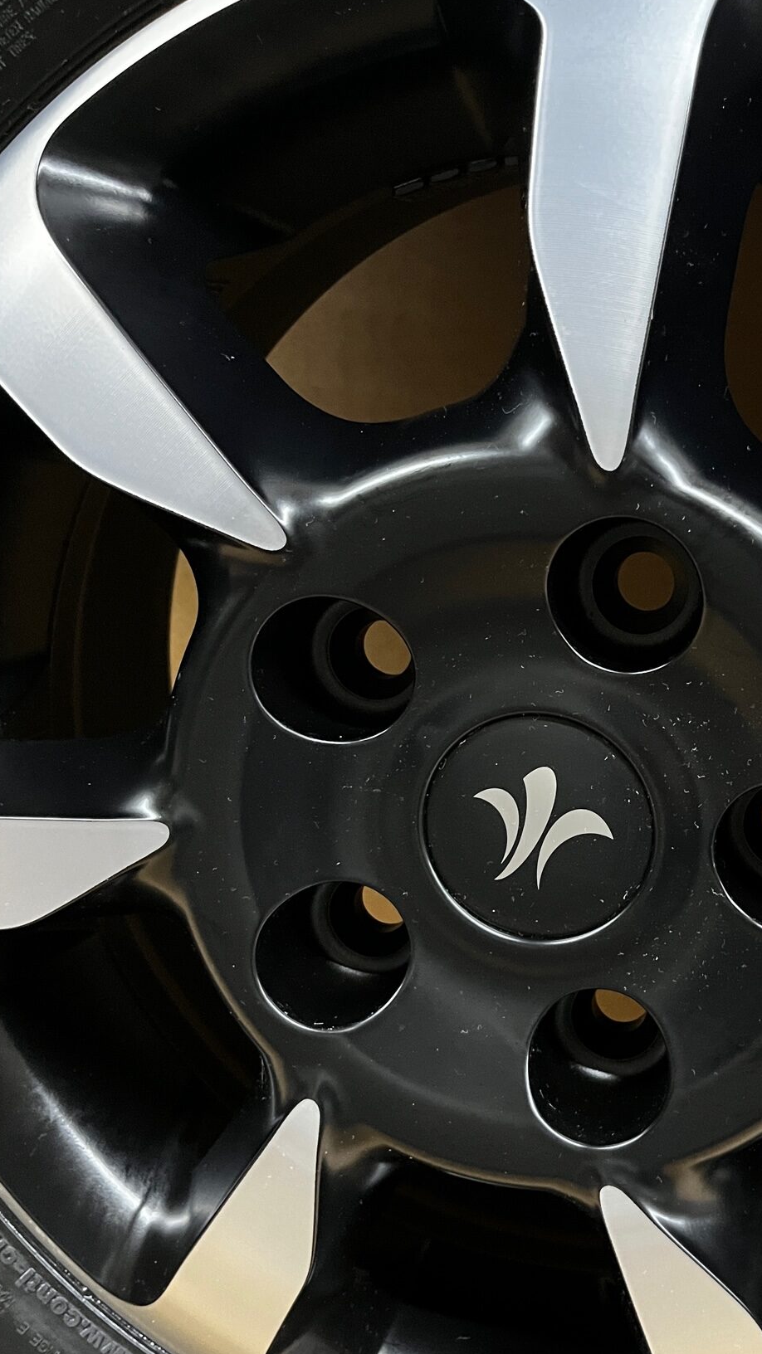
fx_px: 1257
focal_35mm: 35
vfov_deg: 56.3
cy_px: 787
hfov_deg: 32.8
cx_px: 608
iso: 500
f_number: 1.6
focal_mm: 5.1
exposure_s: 1/25
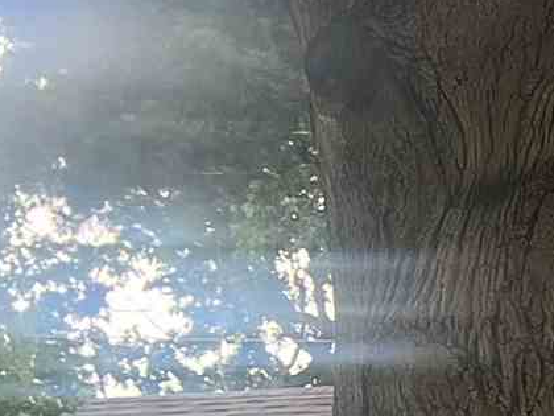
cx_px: 1893
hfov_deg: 8.1
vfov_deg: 7.5
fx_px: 3041
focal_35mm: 190
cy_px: 819
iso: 50
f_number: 1.5
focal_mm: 5.7
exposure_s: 1/497
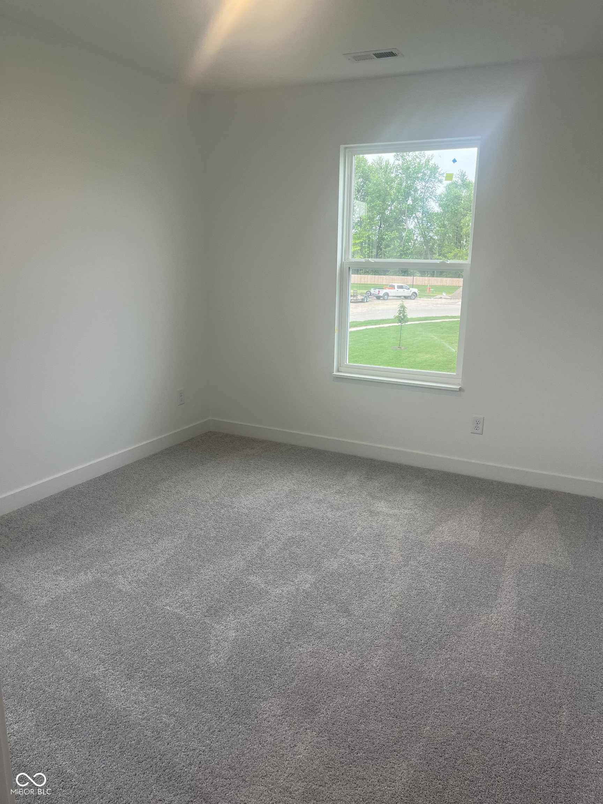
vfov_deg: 67.3
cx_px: 302
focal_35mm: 26
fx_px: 604
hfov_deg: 53.1
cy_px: 402
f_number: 1.6
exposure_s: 1/120
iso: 64
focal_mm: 5.1
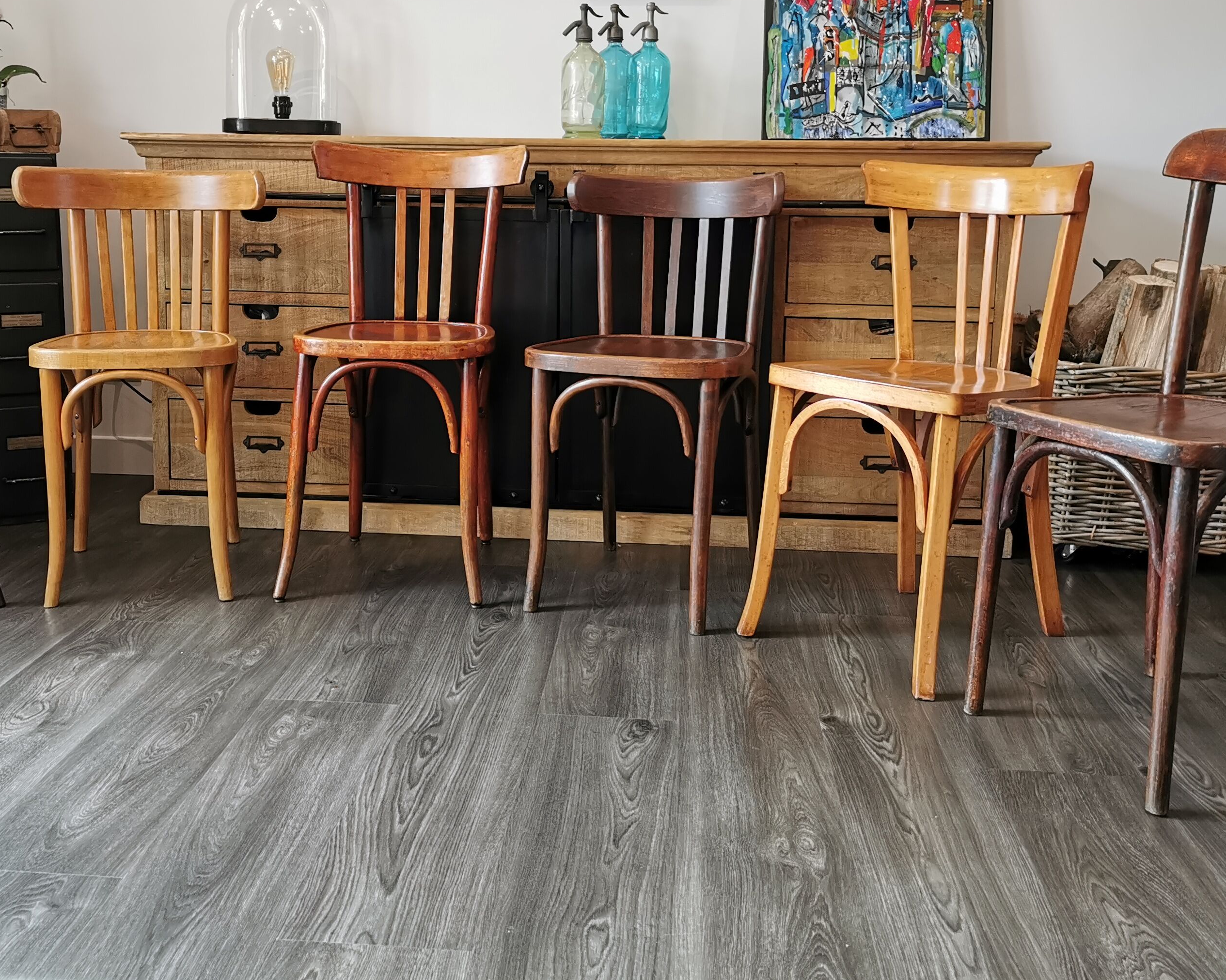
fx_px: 1379
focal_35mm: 38
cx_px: 548
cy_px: 369
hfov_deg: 47.9
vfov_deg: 38.9
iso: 320
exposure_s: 1/100
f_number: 1.8
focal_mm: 5.58
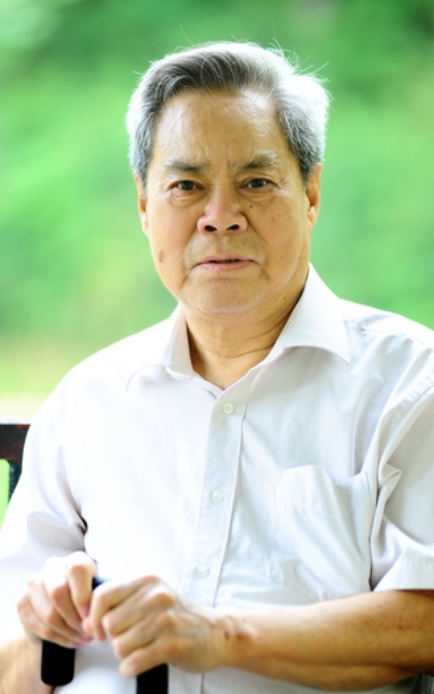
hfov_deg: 6.7
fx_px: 3726
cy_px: 338
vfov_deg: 10.6
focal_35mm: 197
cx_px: 212
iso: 250
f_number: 2.8
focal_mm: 185
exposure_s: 1/100
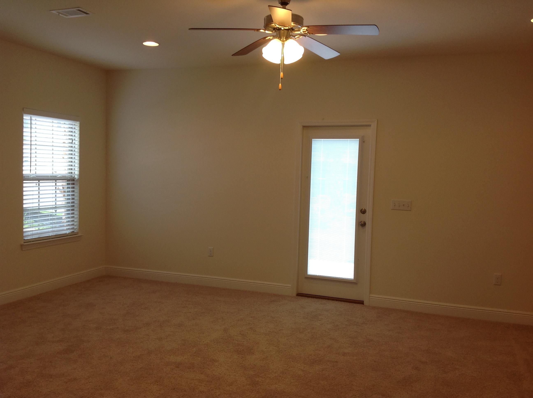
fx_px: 538
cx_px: 266
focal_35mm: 35
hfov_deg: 52.7
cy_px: 199
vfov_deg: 40.6
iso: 50
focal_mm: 4.28
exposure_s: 1/60
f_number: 2.4
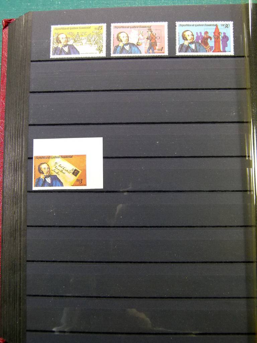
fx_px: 376
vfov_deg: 49.0
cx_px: 128
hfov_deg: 37.7
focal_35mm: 38
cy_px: 172
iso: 200
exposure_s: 1/60
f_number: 3.1
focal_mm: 6.8
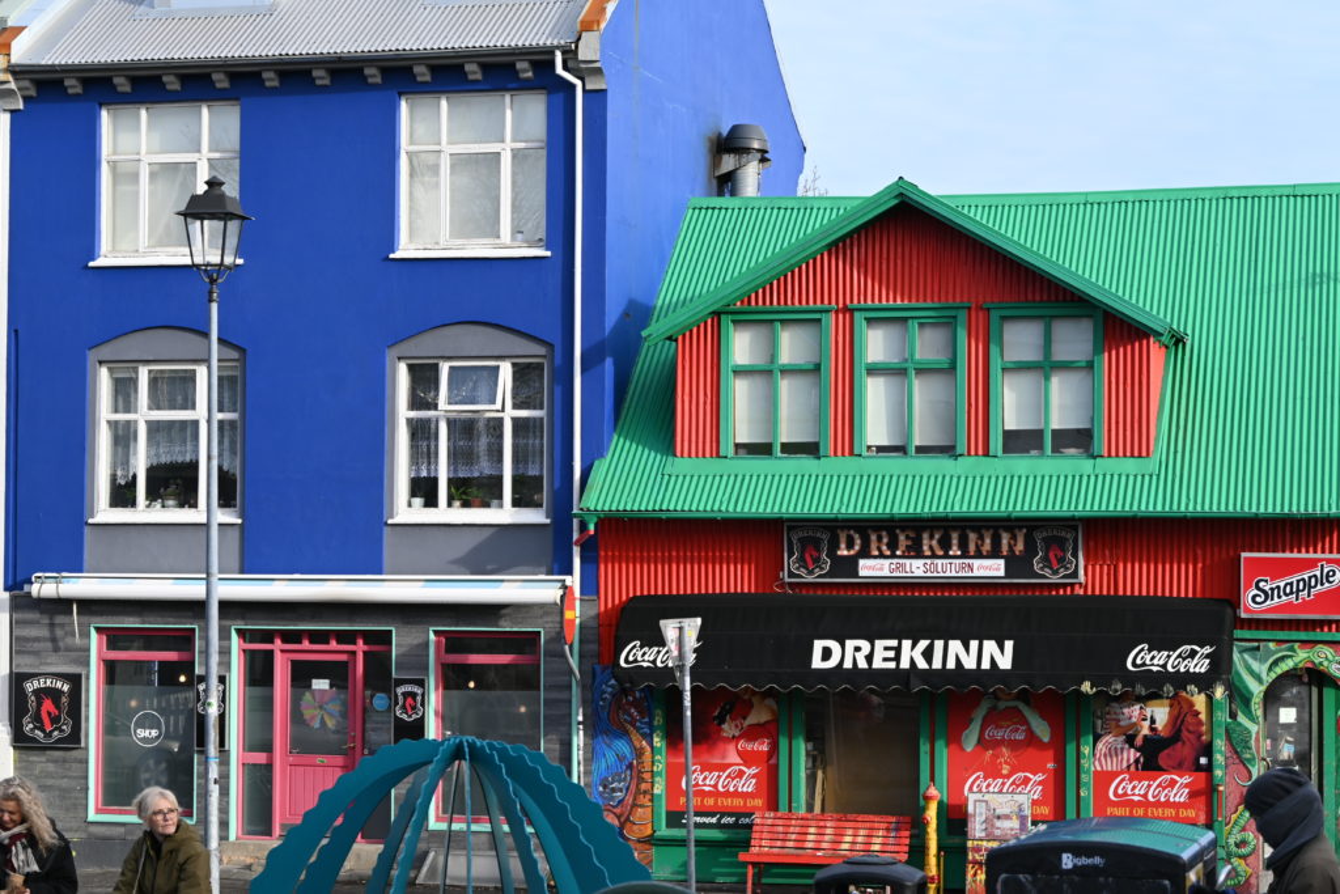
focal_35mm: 81
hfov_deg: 25.1
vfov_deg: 16.9
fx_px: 3015
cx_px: 670
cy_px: 447
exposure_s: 1/250
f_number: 5.6
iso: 100
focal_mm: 54
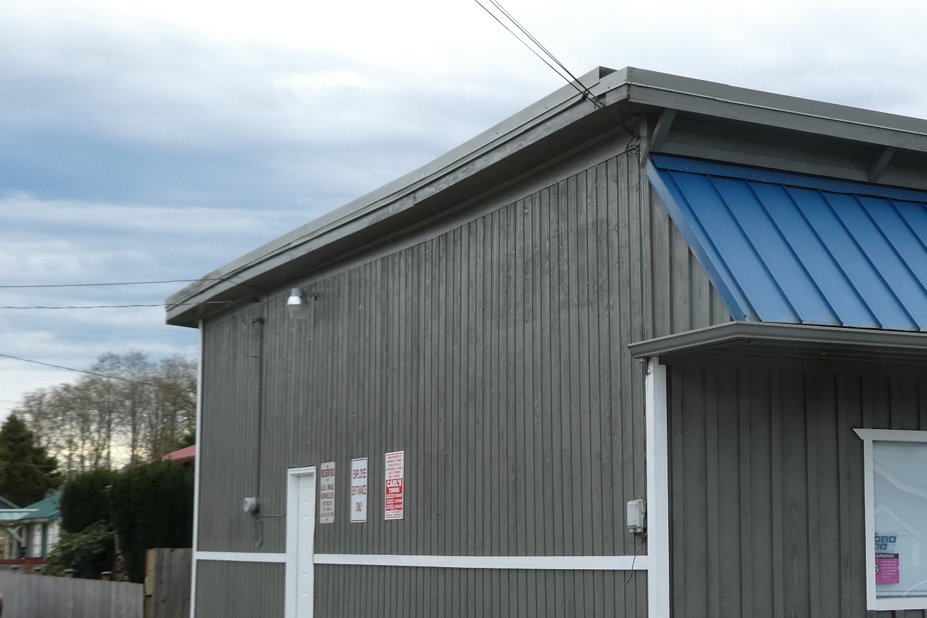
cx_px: 788
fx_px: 1648
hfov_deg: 30.4
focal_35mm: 64
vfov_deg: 21.2
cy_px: 411
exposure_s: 1/200
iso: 80
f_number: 3.7
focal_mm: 6.3
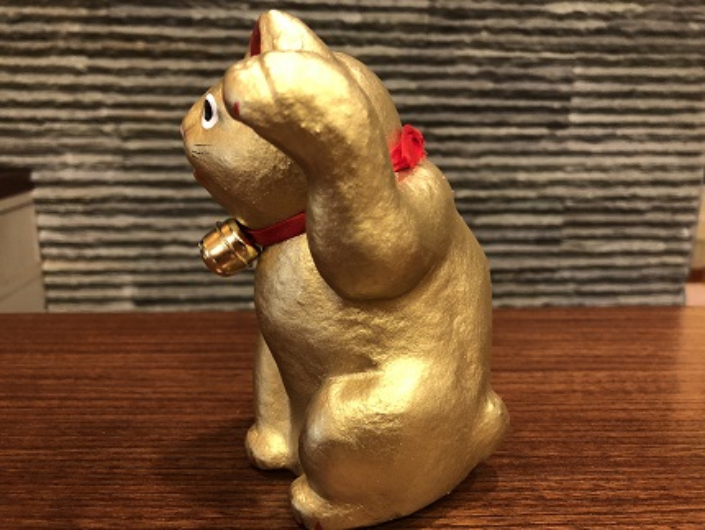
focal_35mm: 28
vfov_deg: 49.8
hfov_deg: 63.4
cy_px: 265
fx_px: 571
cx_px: 352
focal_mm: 4
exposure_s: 1/13
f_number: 1.8
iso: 100
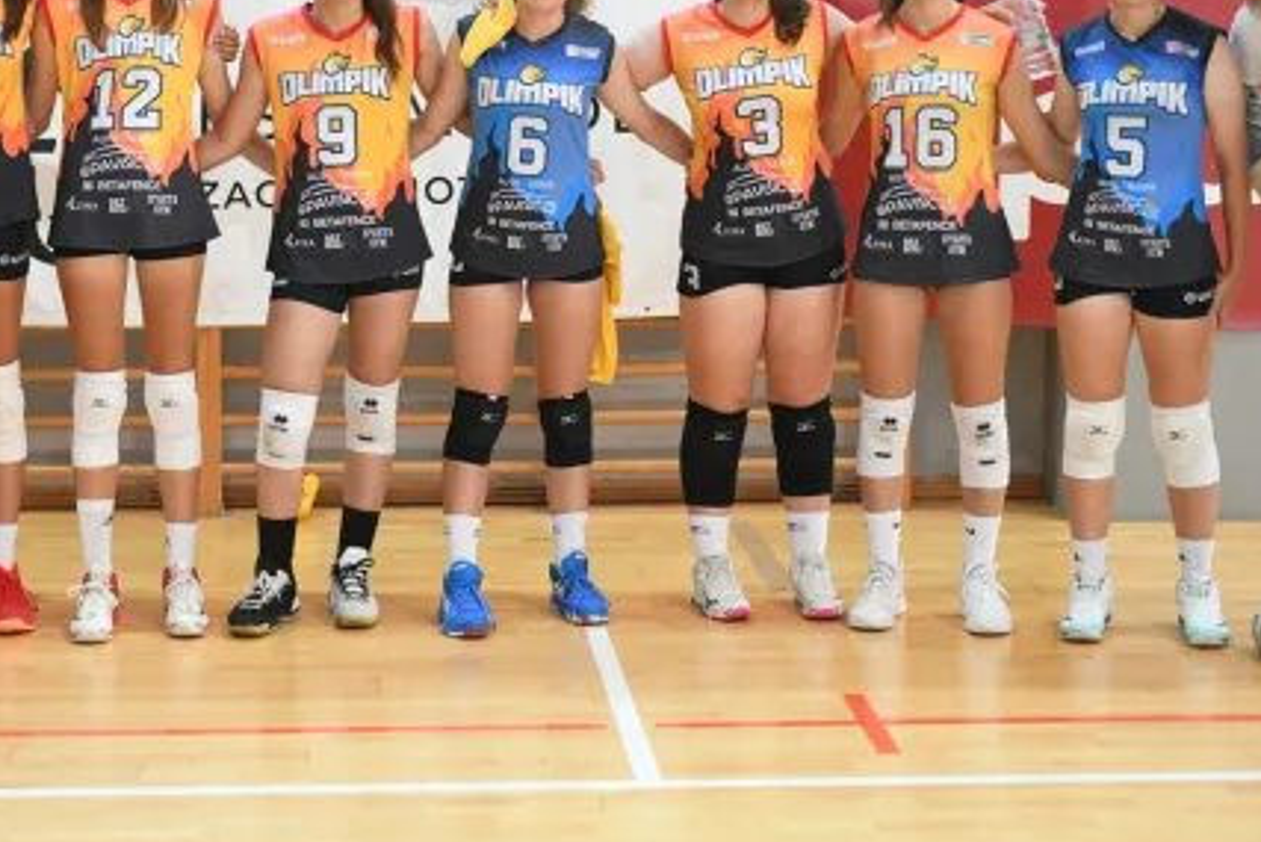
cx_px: 408
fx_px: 3118
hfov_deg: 22.8
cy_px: 182
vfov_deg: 15.3
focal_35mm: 89
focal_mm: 50
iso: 2500
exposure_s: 1/640
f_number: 1.8
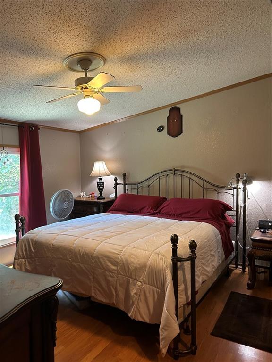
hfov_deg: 53.1
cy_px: 181
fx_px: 272
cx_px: 136
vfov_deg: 67.3
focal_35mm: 26
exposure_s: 1/60
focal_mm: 5.7
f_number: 1.5
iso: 200
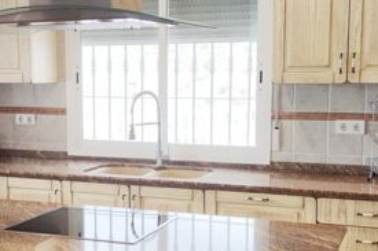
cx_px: 133
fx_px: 672
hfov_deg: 31.2
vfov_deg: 21.1
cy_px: 165
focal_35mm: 64
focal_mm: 6.72
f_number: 1.69
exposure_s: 1/100
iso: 108
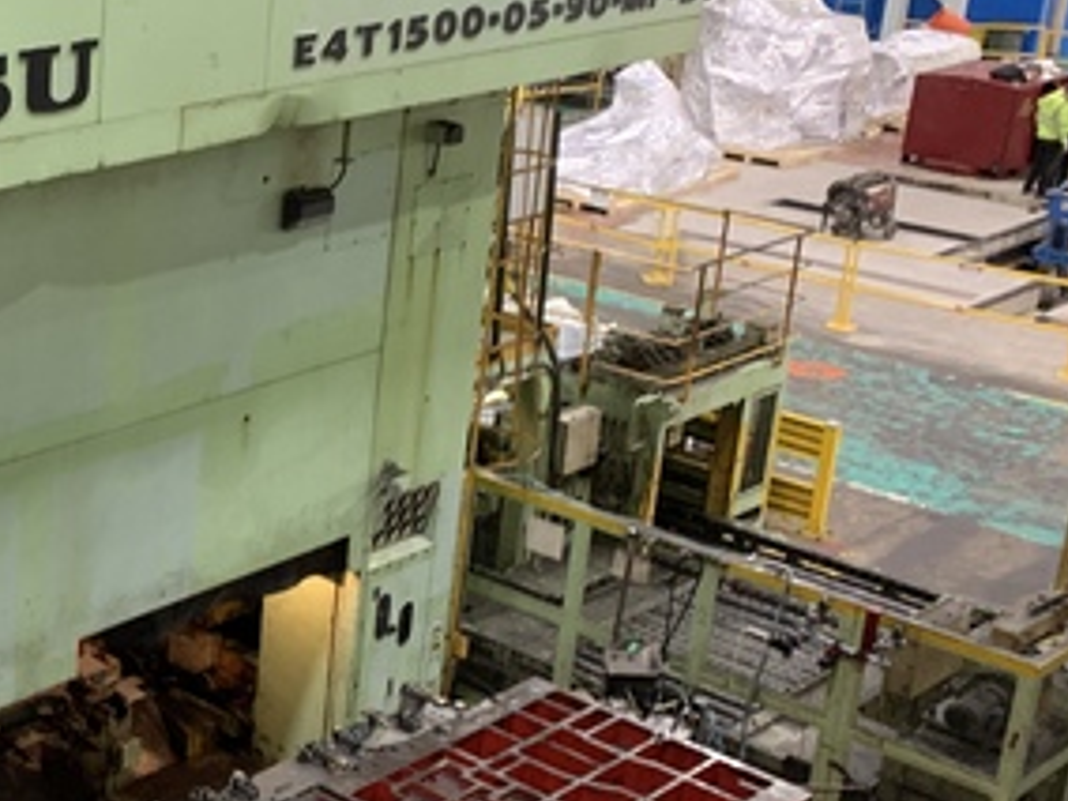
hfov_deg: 27.1
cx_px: -173
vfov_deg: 22.9
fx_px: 1975
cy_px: 378
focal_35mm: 64
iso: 400
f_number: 1.8
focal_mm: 4.25
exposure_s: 1/60
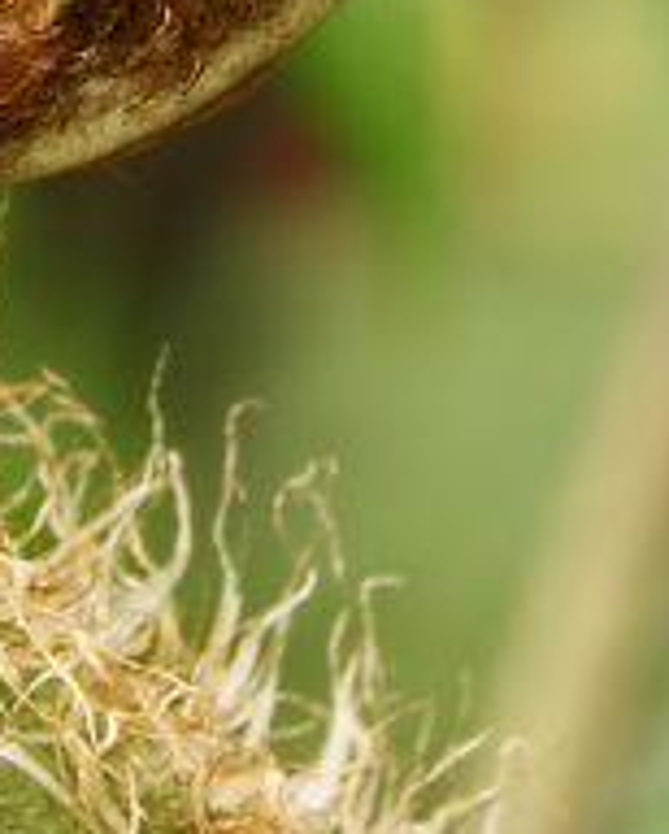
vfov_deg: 3.5
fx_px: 13520
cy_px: -237
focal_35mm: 547
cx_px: 152
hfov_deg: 2.8
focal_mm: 85
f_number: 6.3
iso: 200
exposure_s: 1/30
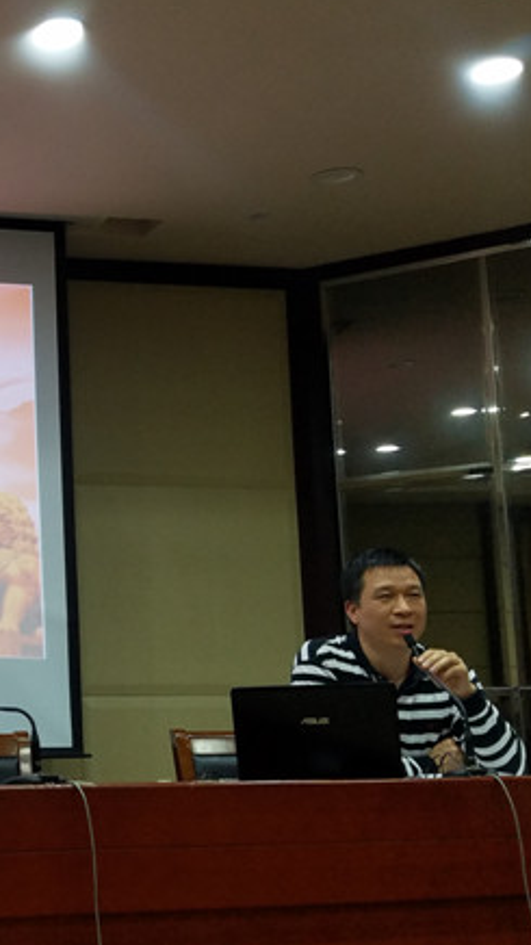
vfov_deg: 51.6
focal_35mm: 39
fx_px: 977
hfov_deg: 26.8
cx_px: -113
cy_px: 459
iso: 100
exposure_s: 1/60
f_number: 1.7
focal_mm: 4.2
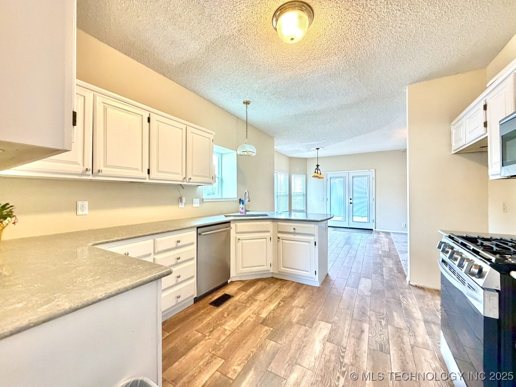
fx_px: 209
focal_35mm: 14
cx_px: 258
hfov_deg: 102.1
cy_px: 194
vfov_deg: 85.7
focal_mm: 2.22
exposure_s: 1/60
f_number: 2.2
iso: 640
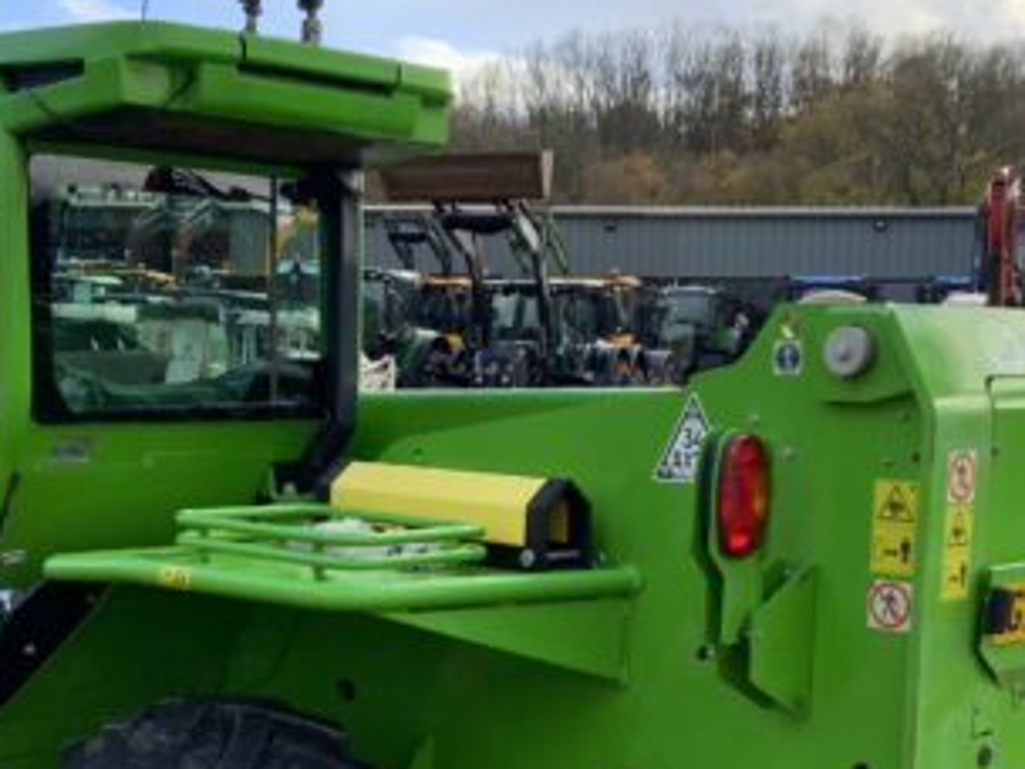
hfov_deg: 31.7
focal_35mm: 61
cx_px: 489
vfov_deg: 23.6
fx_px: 1806
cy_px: 651
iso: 16
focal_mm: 3
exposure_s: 1/409
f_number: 1.8
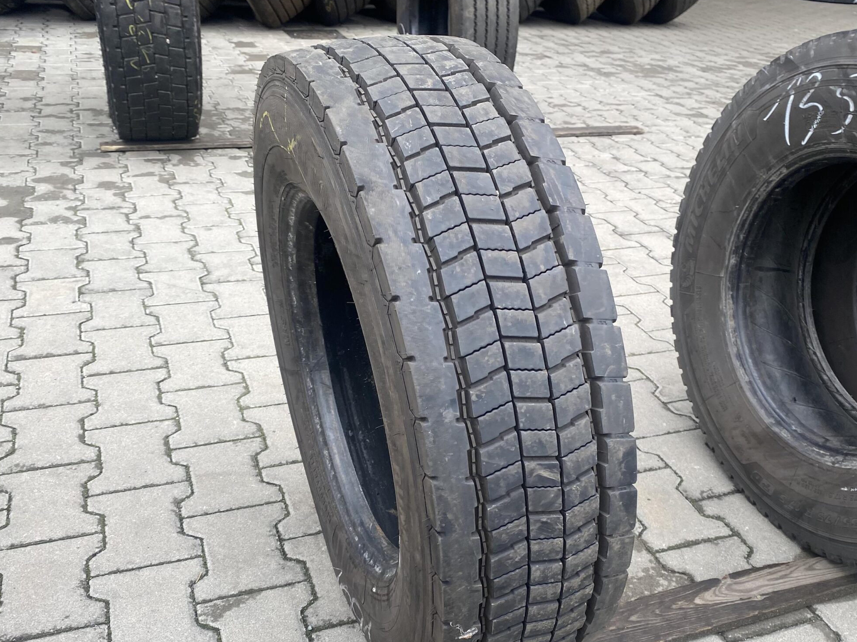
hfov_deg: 53.9
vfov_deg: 41.4
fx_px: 842
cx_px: 451
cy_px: 407
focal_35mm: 34
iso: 32
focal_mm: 4.25
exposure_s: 1/594
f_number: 1.8
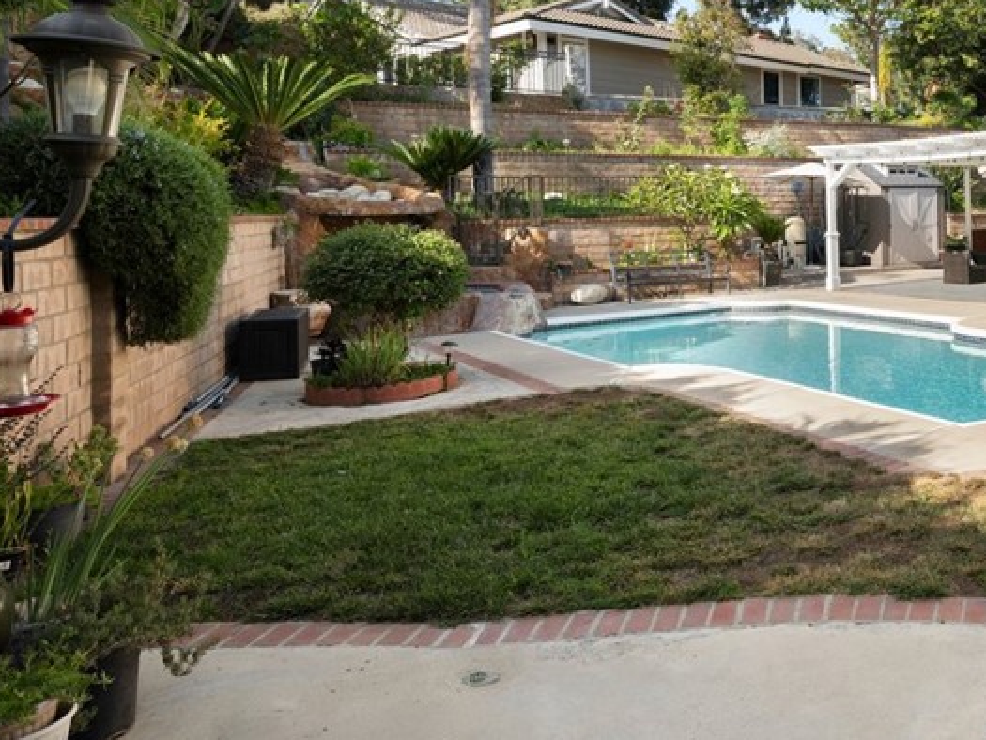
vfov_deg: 45.8
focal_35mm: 30
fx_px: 855
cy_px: 224
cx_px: 909
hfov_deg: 51.9
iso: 400
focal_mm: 16
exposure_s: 1/160
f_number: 7.1
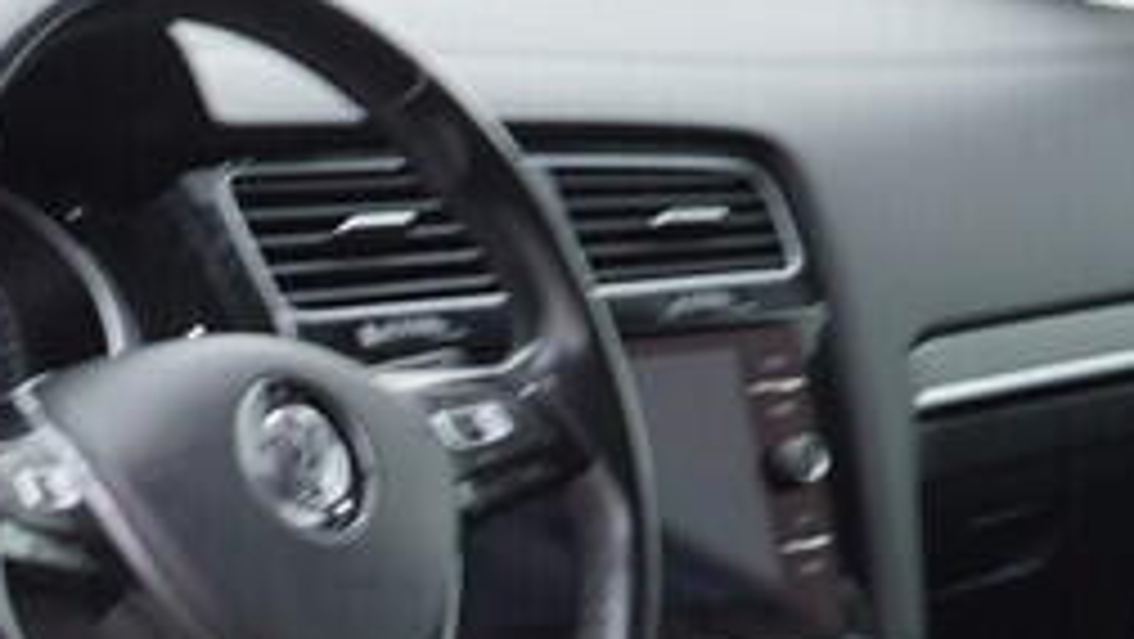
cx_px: -567
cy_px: 1190
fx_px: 4603
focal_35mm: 153
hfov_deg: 13.3
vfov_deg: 7.7
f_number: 2.8
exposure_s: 1/40
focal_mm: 24
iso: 125
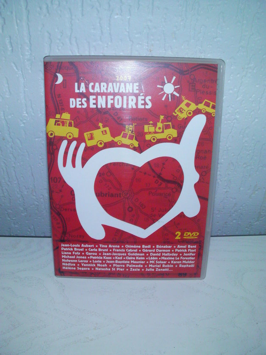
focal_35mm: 38
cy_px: 178
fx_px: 389
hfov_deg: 37.7
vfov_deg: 49.0
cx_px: 133
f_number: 5.6
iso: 200
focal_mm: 6.3
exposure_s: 1/30
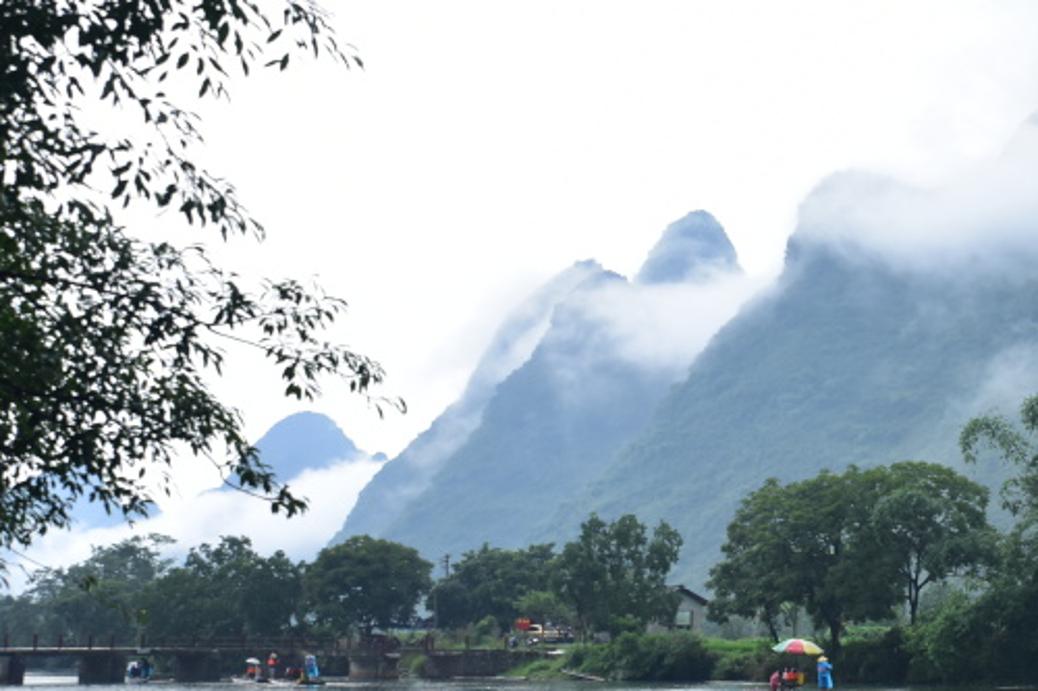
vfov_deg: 16.2
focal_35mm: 84
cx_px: 1167
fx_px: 2421
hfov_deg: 22.7
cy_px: 315
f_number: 7.1
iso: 320
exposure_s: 1/500
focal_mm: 35
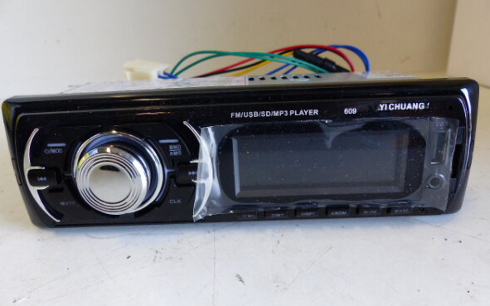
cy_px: 152
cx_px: 243
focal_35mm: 28
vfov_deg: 44.5
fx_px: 374
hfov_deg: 66.5
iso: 250
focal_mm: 4.5
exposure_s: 1/60
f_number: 2.8
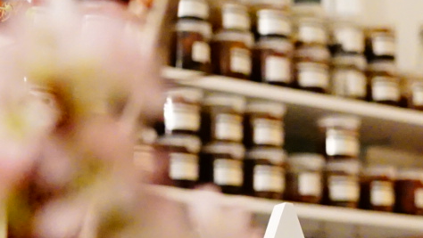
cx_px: 371
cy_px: 178
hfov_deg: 16.9
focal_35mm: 125
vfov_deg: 9.7
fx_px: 1403
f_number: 4
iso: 8000
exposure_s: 1/60
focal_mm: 35
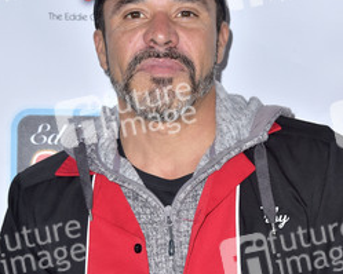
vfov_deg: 10.2
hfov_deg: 12.8
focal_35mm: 151
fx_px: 1532
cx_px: 166
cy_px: 185
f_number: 7.1
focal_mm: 100
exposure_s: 1/250
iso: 320
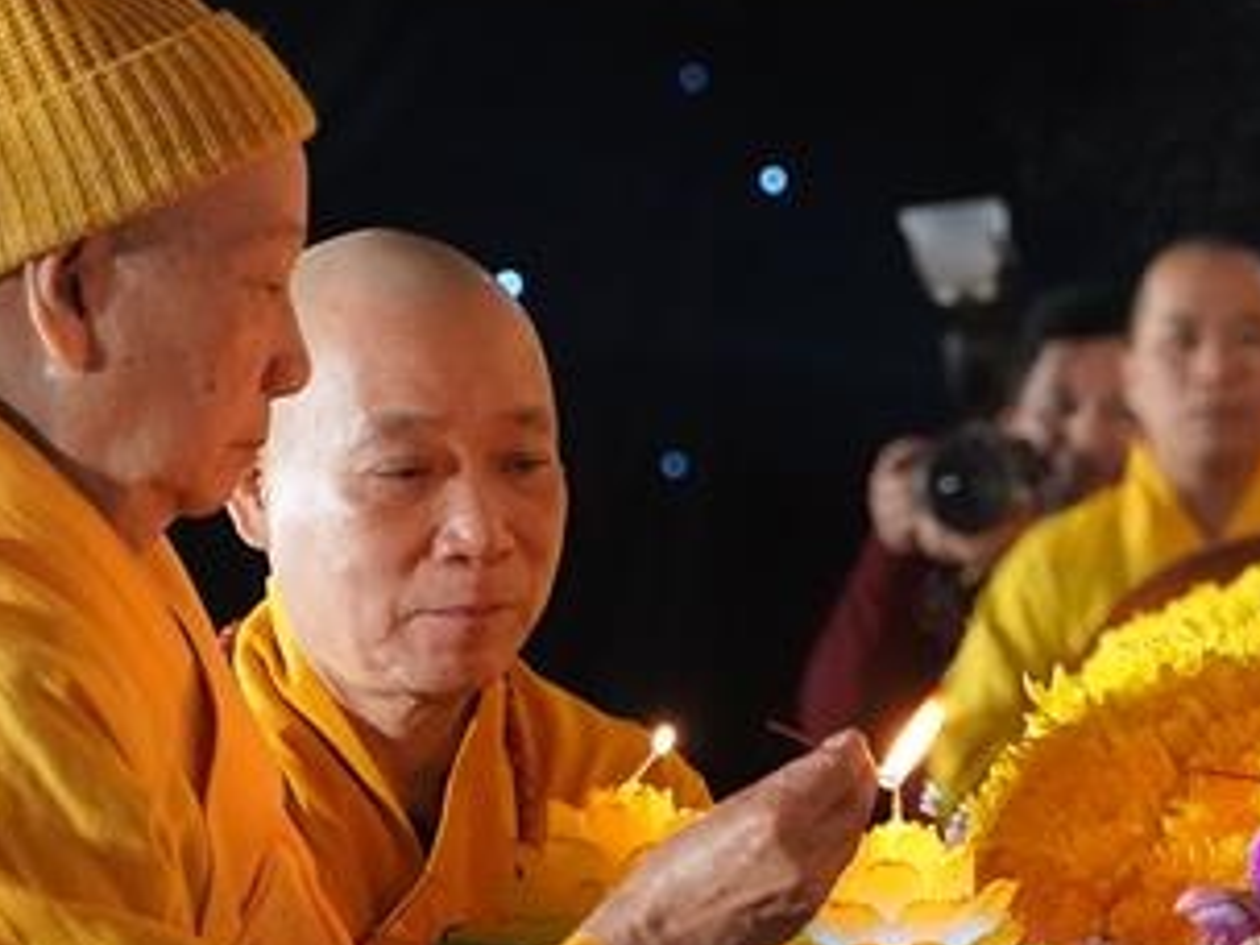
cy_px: 640
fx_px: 8372
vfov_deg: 6.5
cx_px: 734
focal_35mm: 230
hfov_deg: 8.6
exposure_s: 1/160
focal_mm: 75
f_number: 4
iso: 6400
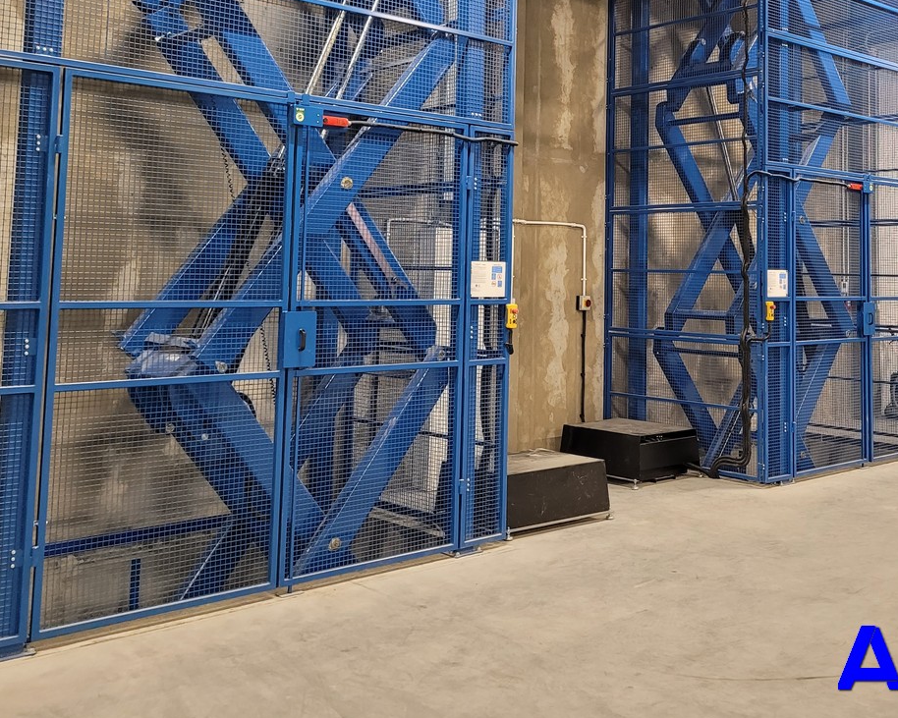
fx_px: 1063
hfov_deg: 45.3
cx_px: 581
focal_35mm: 40
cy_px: 193
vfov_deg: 36.6
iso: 320
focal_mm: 5.4
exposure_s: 1/50
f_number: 1.8
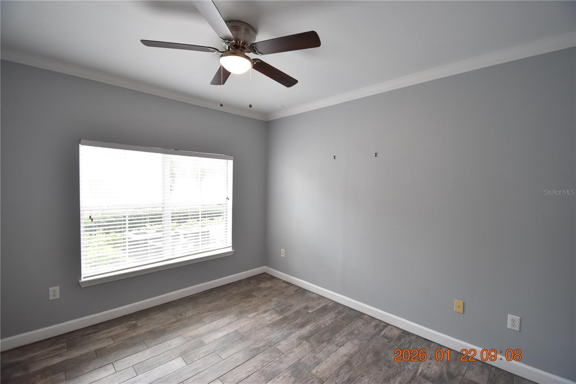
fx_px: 240
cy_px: 192
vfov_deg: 77.3
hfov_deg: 100.4
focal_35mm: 15
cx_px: 288
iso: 800
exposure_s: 1/125
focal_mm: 10
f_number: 3.5
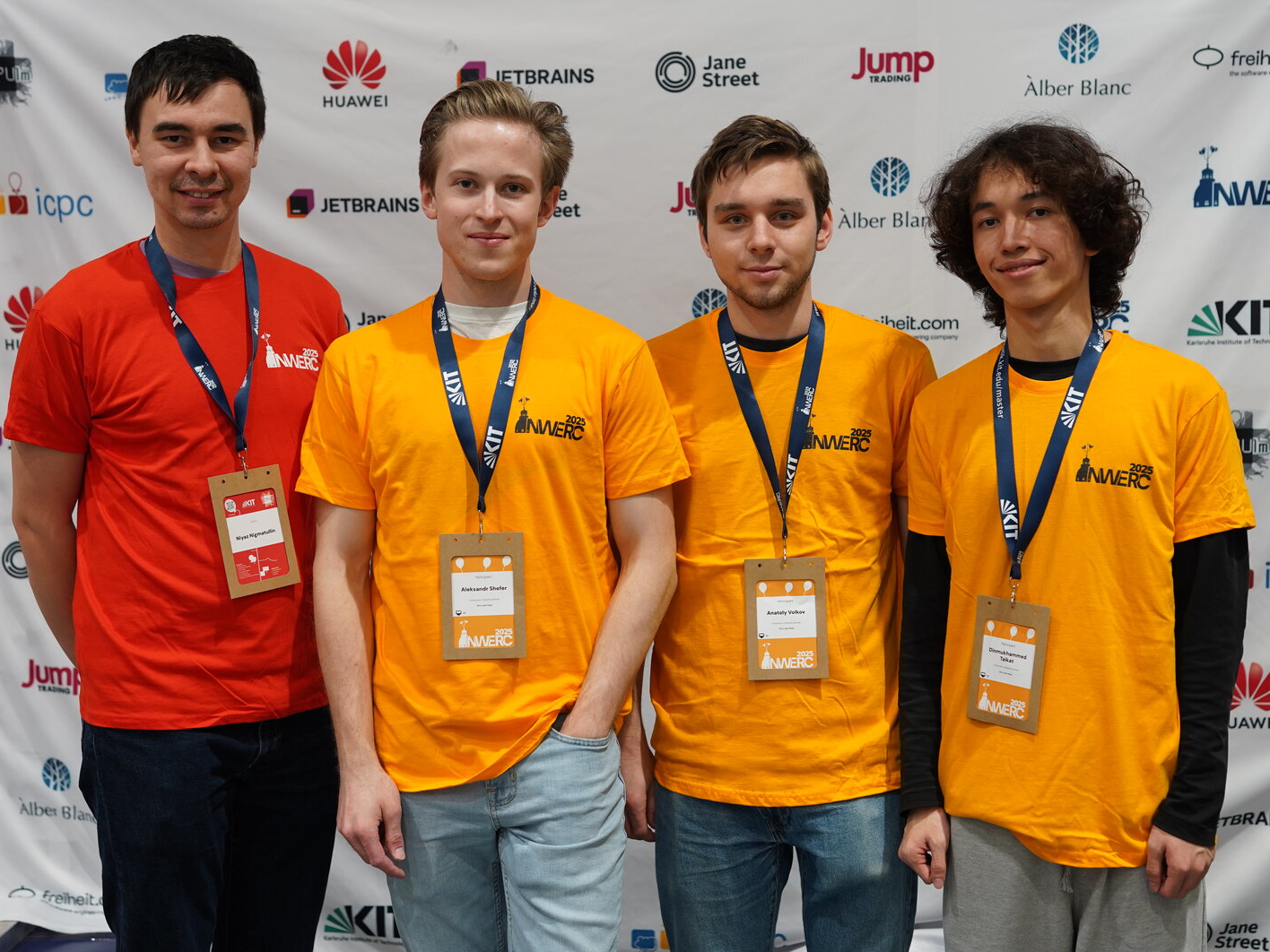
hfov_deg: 34.9
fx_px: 2018
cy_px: 474
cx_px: 622
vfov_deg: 26.6
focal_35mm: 55
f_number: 2.8
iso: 640
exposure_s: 1/50
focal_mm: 50
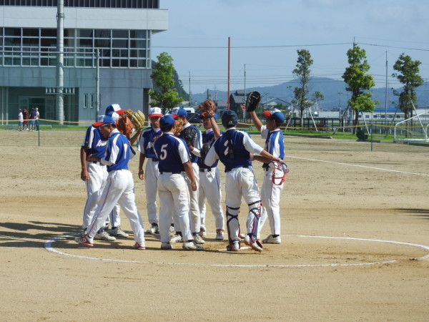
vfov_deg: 9.9
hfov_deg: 13.2
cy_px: 161
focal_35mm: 150
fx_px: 1859
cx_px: 214
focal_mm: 26.9
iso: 100
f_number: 5.2
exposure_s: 1/640
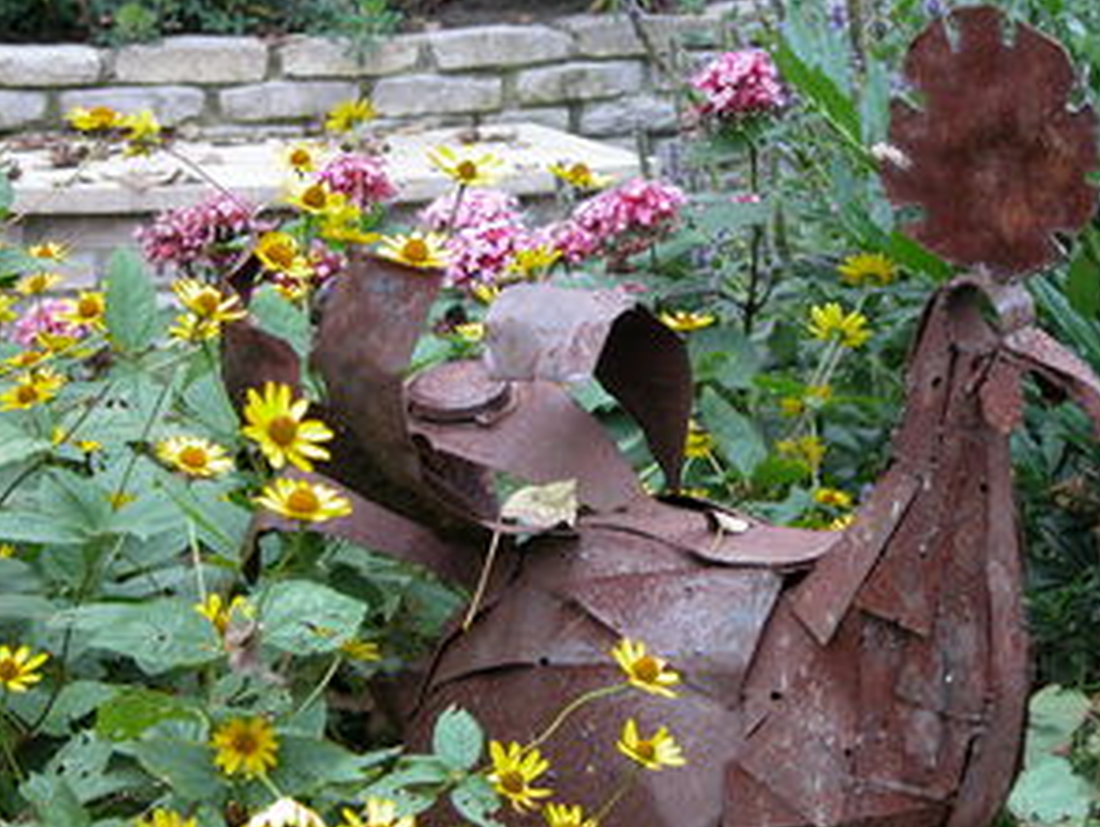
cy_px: 464
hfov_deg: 15.7
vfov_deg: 11.9
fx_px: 3975
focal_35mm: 125
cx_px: 741
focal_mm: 23.7
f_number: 3.6
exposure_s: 1/8.6
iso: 100
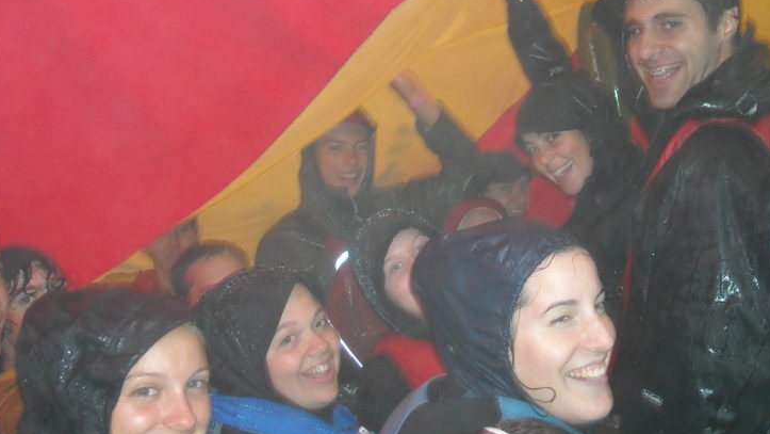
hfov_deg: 38.5
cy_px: 140
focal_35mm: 54
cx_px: 384
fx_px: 1103
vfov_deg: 22.1
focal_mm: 5.7
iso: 200
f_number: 2.8
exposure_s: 1/60
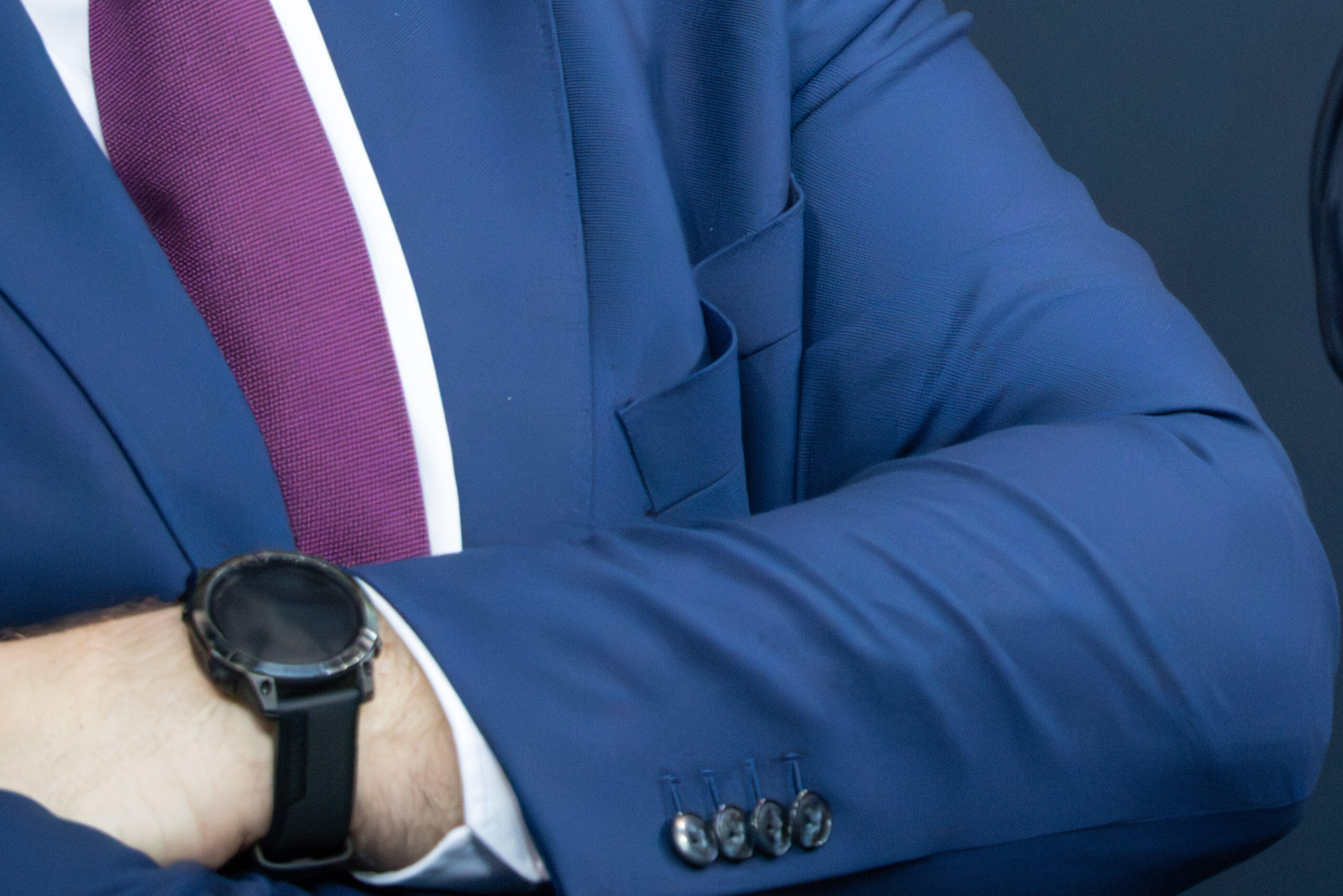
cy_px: -297
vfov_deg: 0.8
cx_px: 1384
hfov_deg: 1.2
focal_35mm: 1664
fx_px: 62075
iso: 10000
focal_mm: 541
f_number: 6.3
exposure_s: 1/200
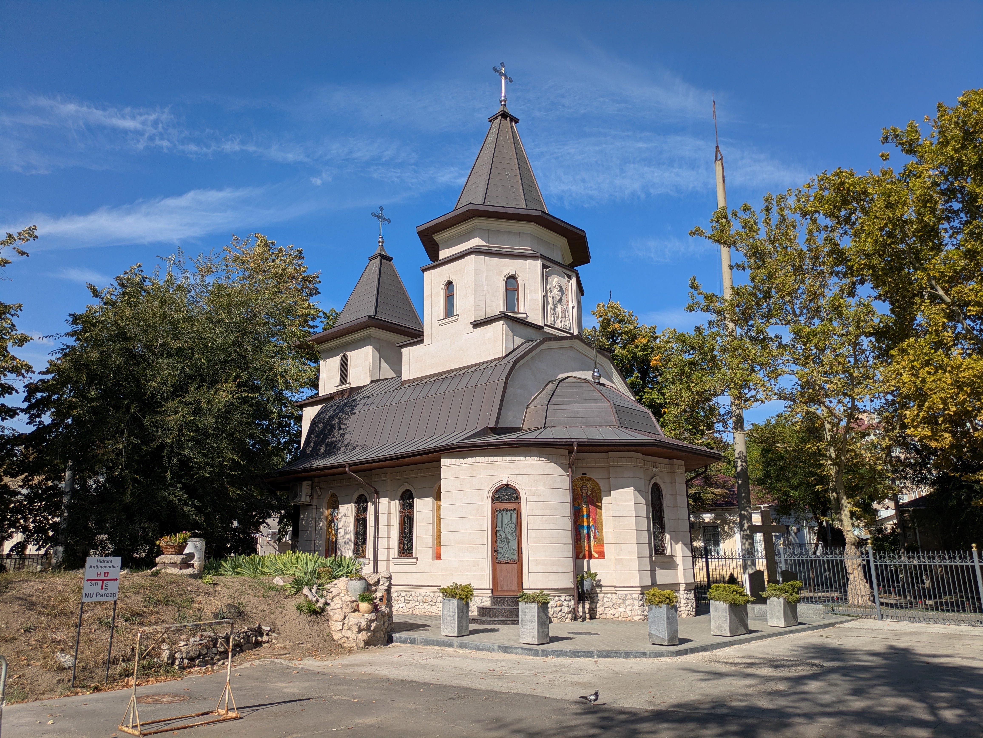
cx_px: 492
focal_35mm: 25
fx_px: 710
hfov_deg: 69.4
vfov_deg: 54.9
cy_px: 369
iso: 52
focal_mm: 5.43
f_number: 1.89
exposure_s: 1/3378
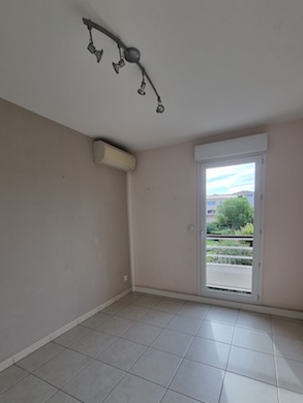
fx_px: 187
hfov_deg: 78.1
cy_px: 242
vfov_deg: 93.2
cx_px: 157
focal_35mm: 16
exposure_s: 1/151
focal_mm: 2.2
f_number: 2.2
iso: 50
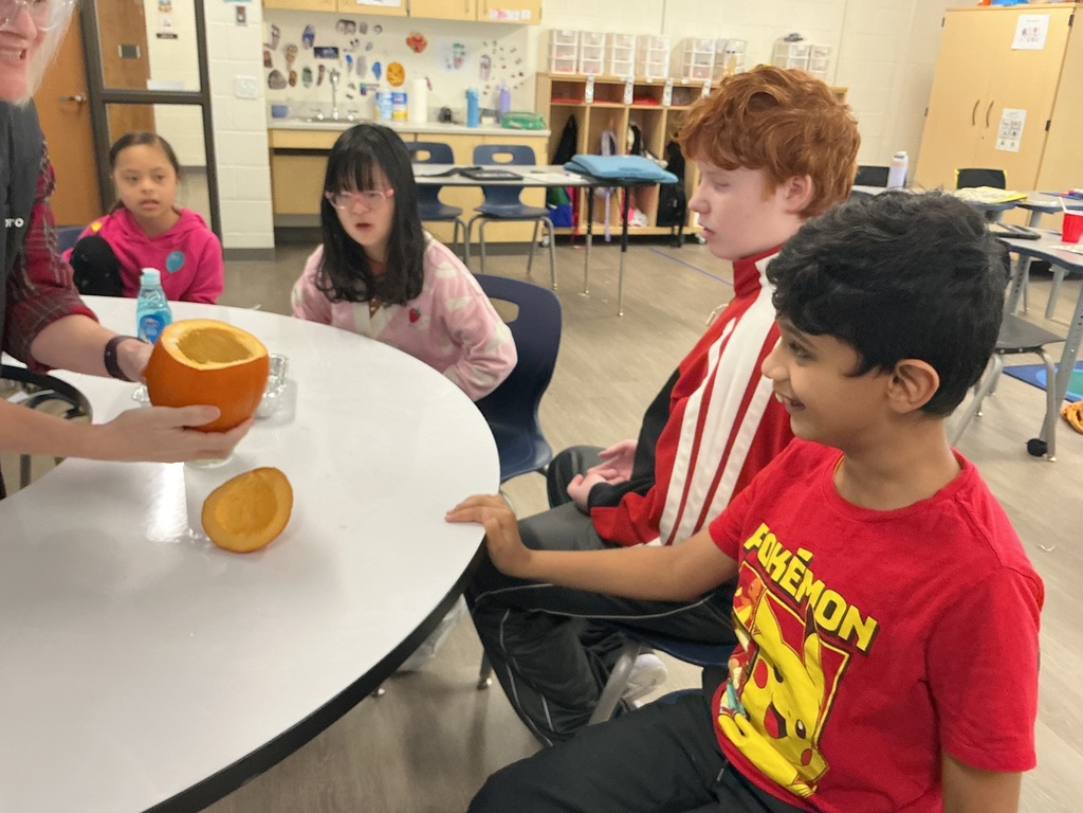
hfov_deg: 61.7
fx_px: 907
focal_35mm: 29
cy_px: 406
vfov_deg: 48.2
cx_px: 542
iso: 200
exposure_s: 1/50
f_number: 1.8
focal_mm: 3
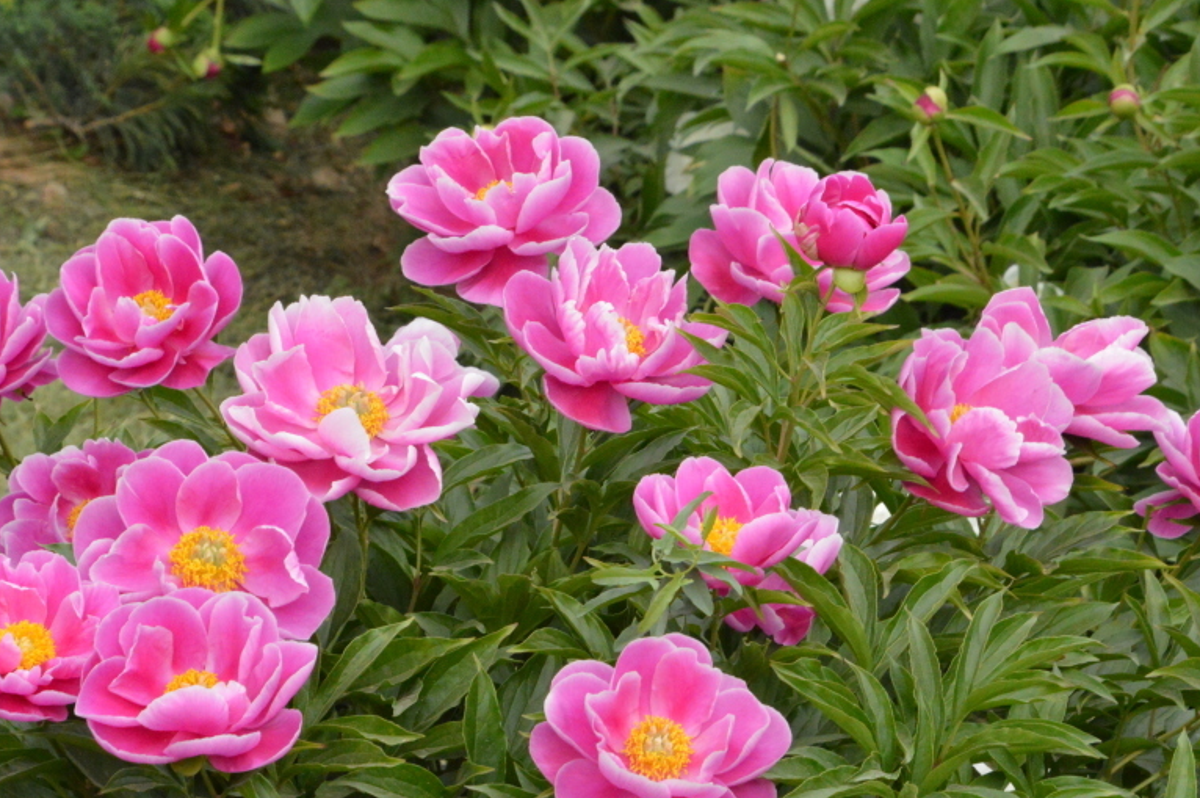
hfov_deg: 9.8
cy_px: 449
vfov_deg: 6.5
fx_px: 7015
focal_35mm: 211
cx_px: 603
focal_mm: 105
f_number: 18
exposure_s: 1/250
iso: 3200
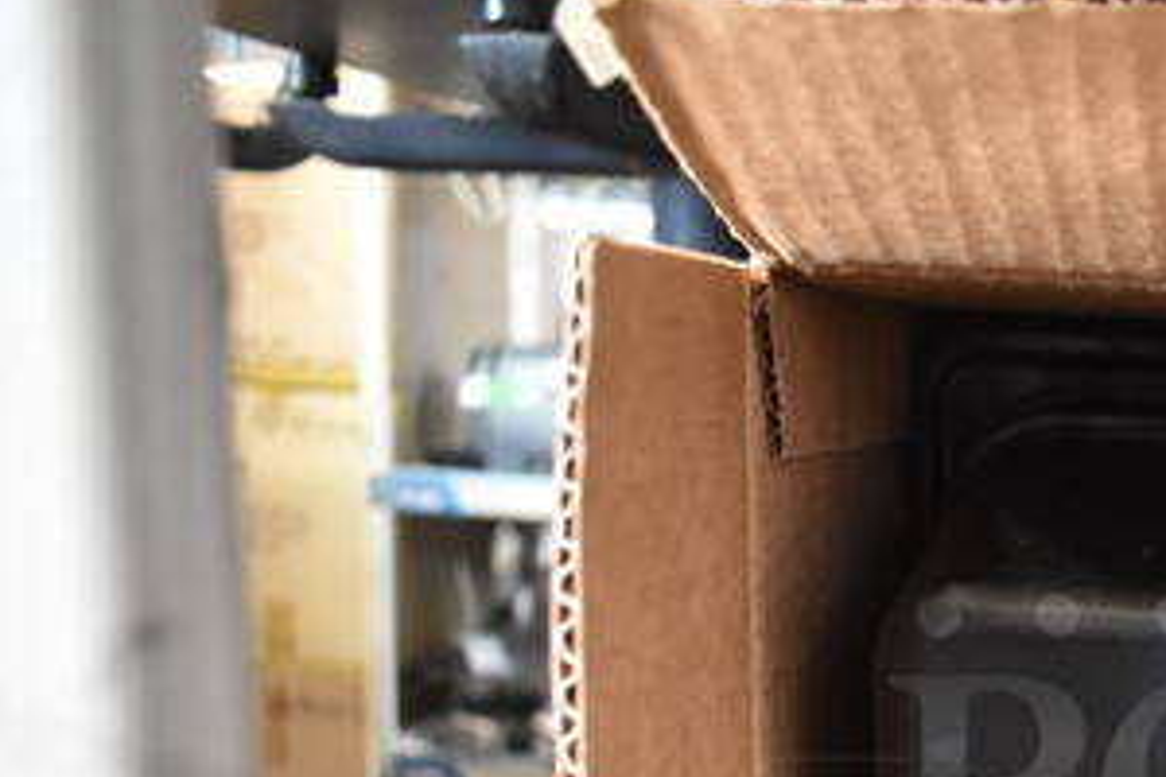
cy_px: 773
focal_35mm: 55
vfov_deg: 23.6
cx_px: 1178
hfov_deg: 33.1
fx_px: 1781
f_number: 3.5
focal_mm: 18
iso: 1600
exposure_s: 1/30
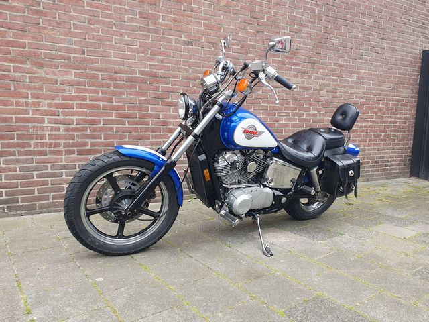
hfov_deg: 67.3
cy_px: 161
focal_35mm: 26
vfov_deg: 53.1
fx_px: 322
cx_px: 214
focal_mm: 4.32
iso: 50
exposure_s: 1/218
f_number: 2.4
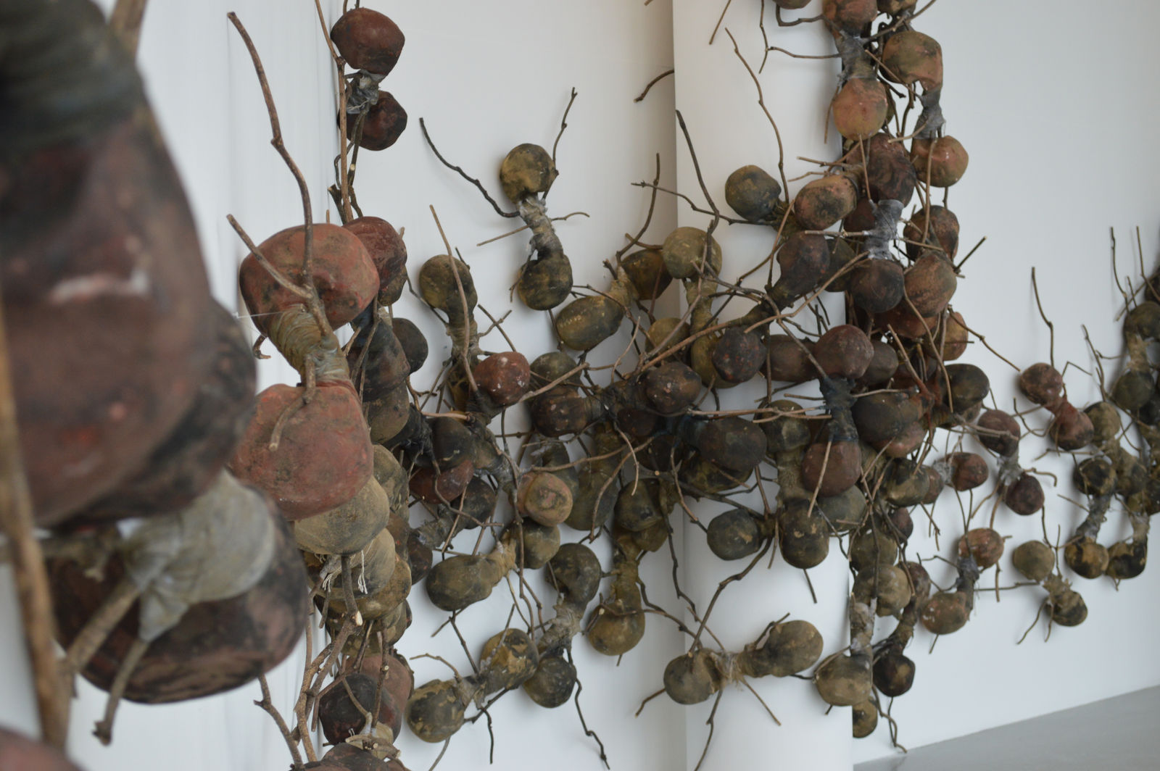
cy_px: 386
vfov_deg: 20.6
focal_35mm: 66
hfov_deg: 30.5
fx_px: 2125
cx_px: 580
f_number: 5.3
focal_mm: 44
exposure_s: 1/15
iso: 560
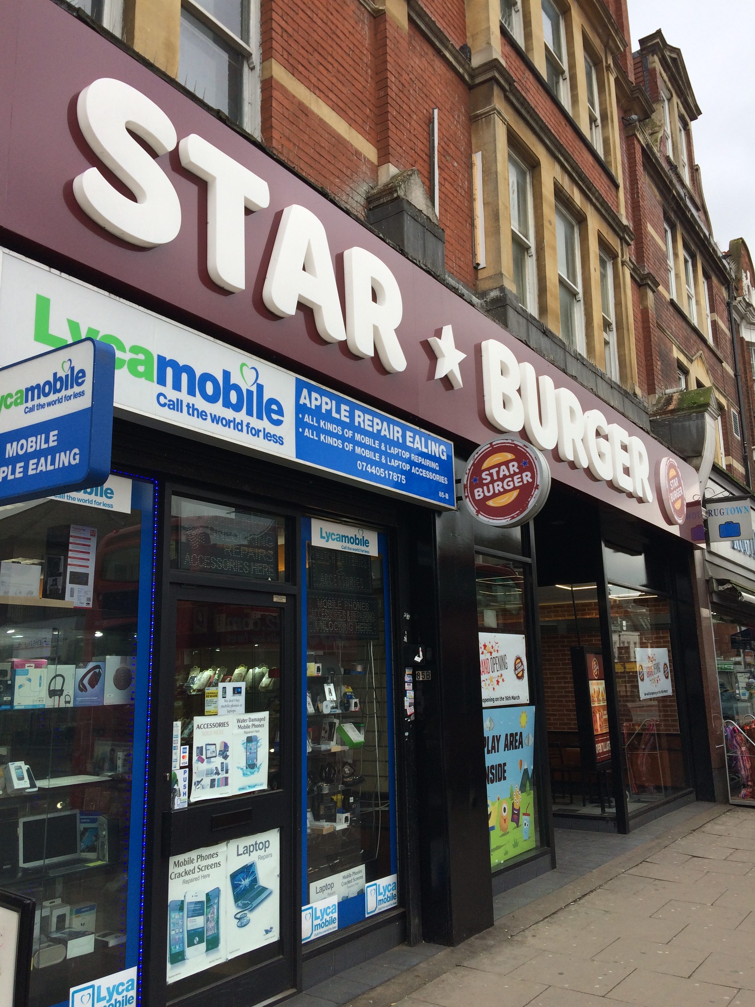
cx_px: 378
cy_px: 504
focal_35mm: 29
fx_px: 843
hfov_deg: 48.2
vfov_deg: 61.7
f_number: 2.2
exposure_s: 1/313
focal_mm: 4.15
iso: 32
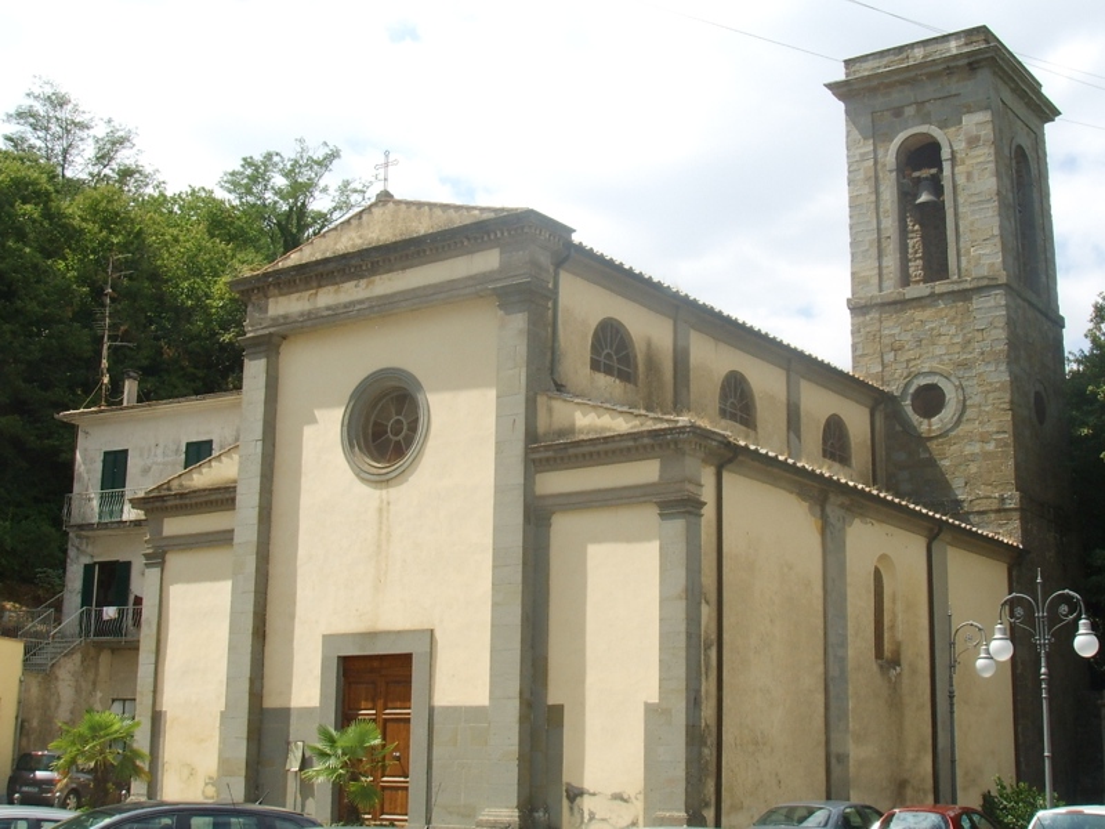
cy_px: 414
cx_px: 552
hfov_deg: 47.9
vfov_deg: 36.8
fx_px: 1245
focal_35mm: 39
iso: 50
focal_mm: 6.6
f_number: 6.3
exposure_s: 1/180
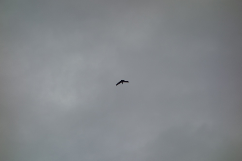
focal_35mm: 100
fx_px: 672
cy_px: 80
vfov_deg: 13.7
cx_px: 121
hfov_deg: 20.4
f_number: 7.1
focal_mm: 37.1
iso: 125
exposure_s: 1/800
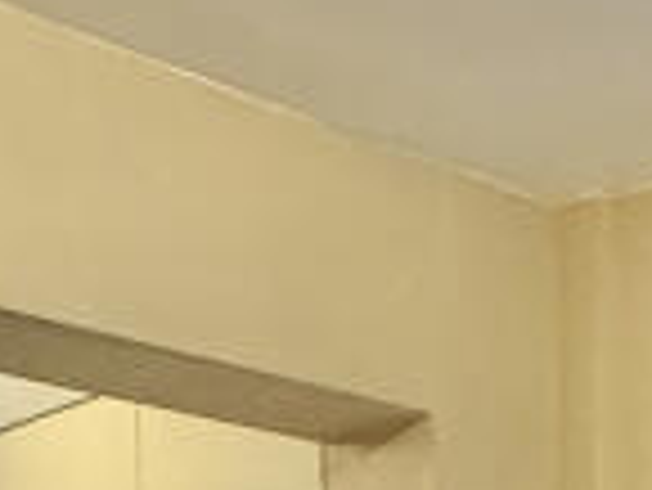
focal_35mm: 99
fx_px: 1866
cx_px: 710
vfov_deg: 13.3
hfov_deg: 19.0
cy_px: 913
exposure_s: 1/100
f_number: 2.2
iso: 400
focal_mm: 2.22
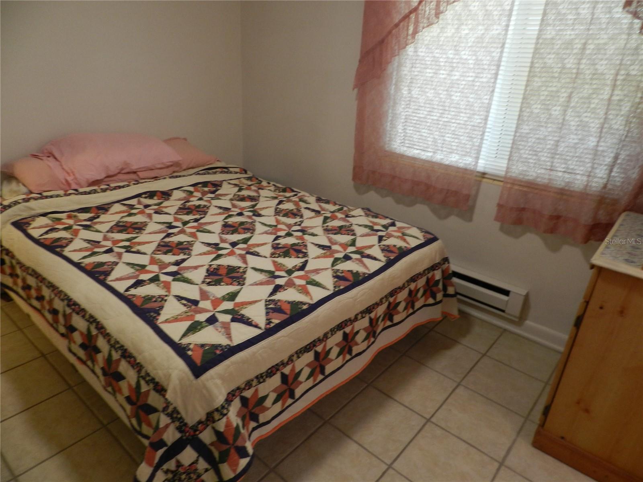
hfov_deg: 73.9
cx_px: 322
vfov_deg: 58.9
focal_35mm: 23
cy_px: 241
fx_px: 427
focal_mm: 4
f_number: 3.4
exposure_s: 1/30
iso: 200
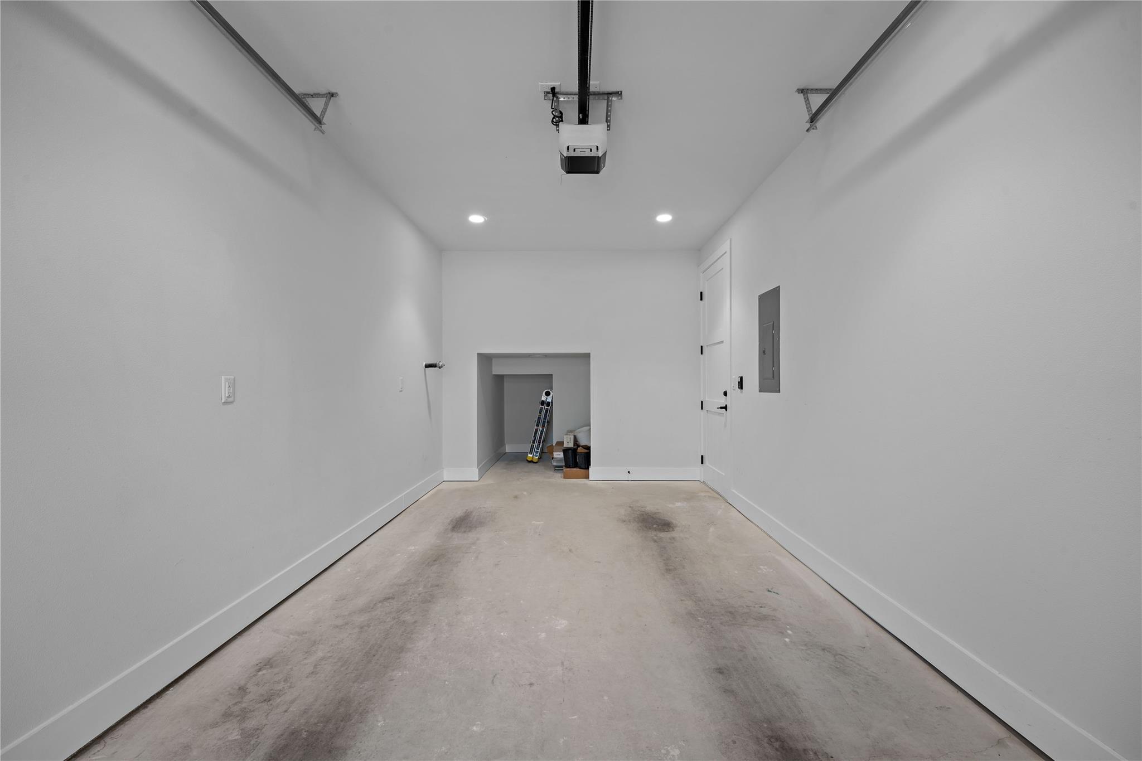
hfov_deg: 104.3
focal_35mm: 14
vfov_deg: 81.2
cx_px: 571
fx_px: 444
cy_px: 380
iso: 100
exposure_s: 1.6
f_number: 8
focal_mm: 14
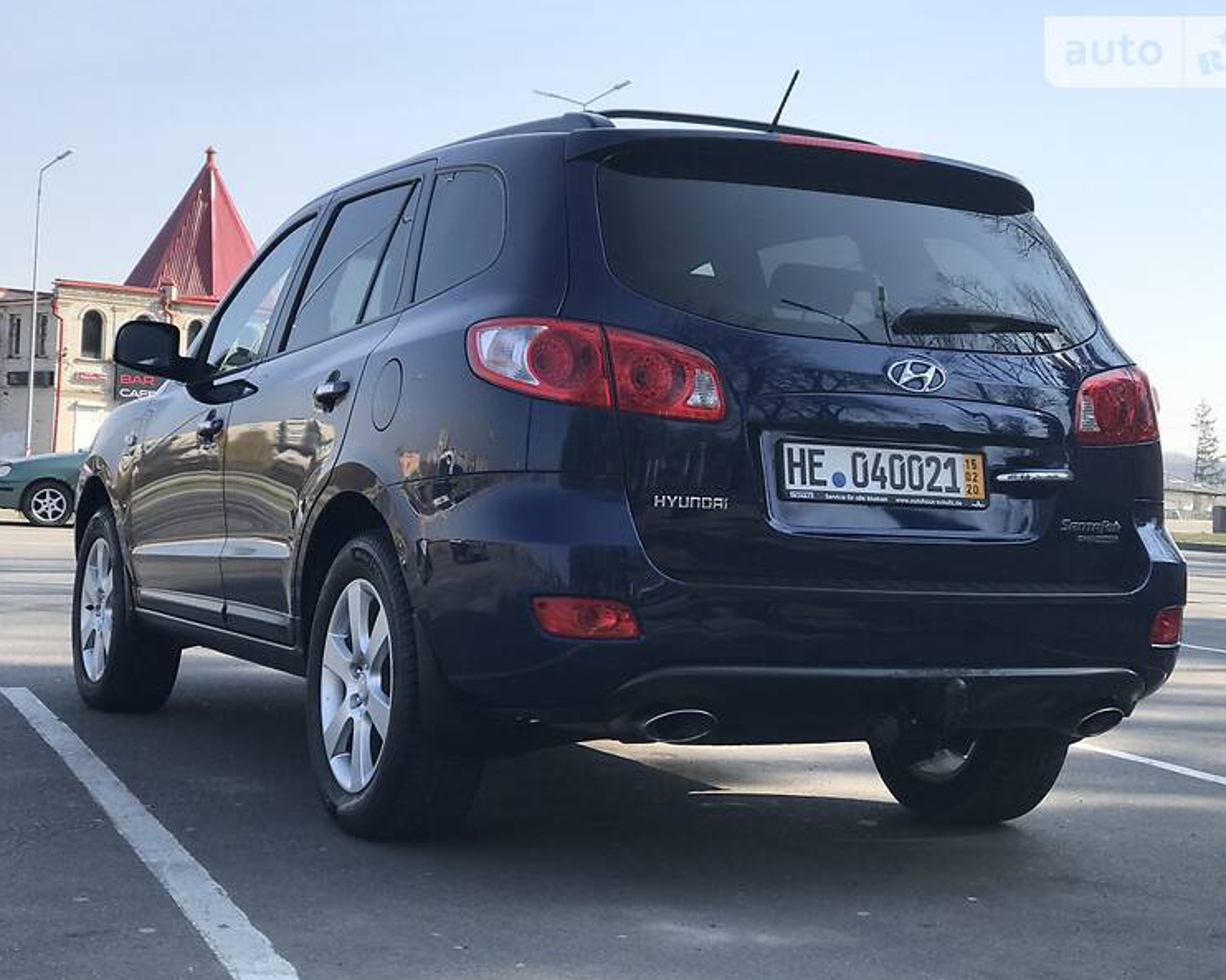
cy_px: 492
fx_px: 2176
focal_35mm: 60
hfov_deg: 31.5
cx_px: 646
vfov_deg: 25.4
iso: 20
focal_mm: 6.6
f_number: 2.8
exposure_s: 1/606
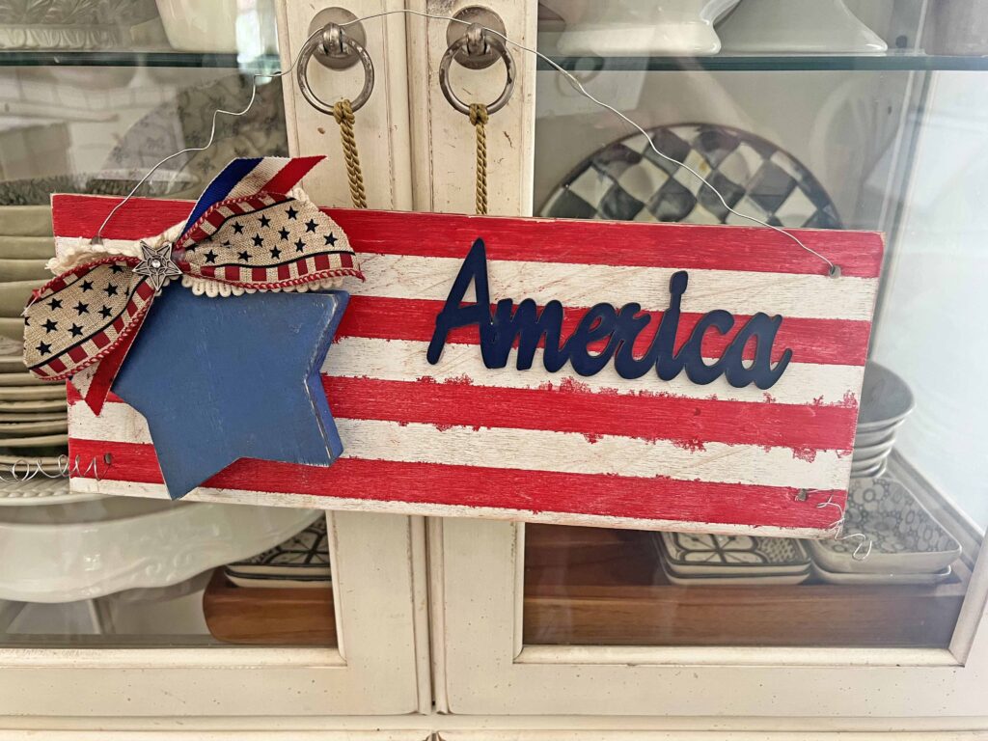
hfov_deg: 67.3
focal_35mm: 26
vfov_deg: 53.1
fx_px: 742
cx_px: 494
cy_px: 370
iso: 200
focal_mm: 5.7
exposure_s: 1/60
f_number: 1.5
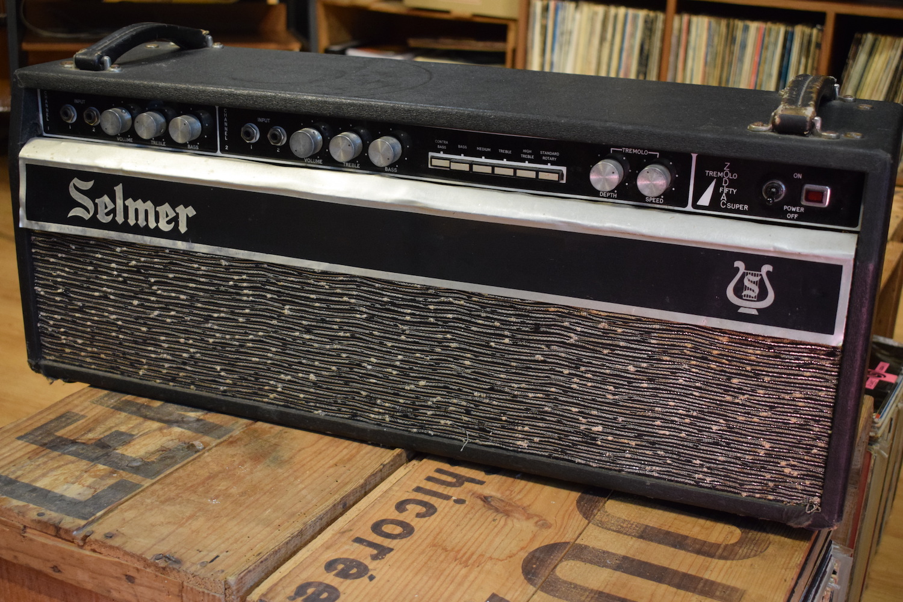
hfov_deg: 41.1
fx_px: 1204
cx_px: 452
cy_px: 301
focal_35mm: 48
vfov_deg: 28.1
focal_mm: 32
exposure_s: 1/60
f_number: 4.5
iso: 2500
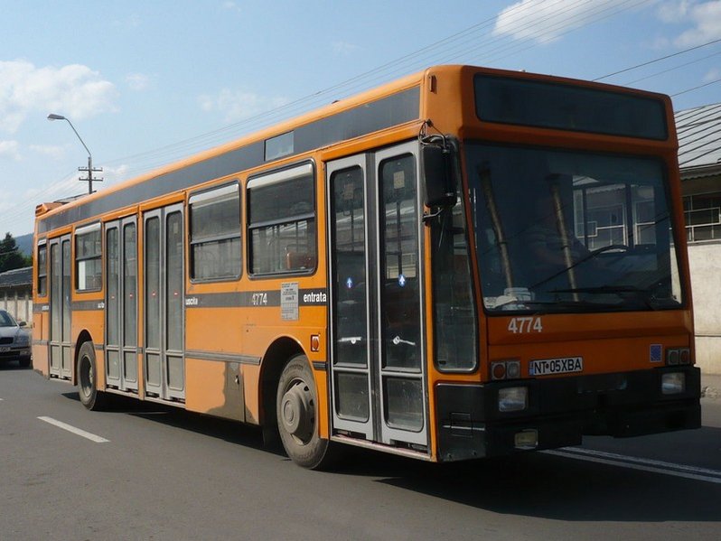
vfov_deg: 40.7
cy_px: 270
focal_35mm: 35
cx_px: 360
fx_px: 729
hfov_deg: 52.6
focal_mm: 5.8
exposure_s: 1/320
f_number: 8
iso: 100
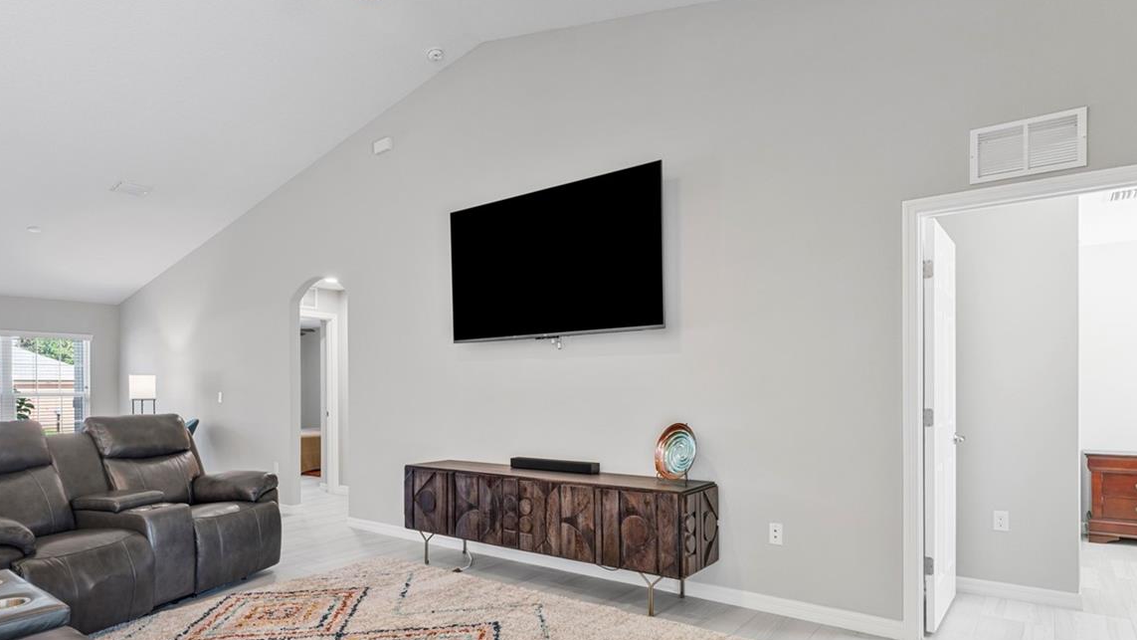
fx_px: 663
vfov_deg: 51.0
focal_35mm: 22
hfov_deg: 80.7
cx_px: 486
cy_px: 396
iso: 250
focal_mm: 15
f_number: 9
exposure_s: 1/1.25
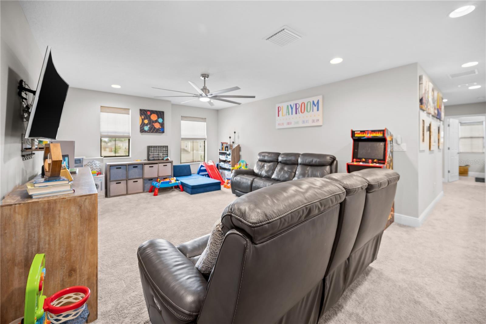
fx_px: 189
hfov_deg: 104.3
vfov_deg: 81.2
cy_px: 162
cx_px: 243
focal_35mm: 14
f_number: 4
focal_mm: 14
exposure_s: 1/2.5
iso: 100
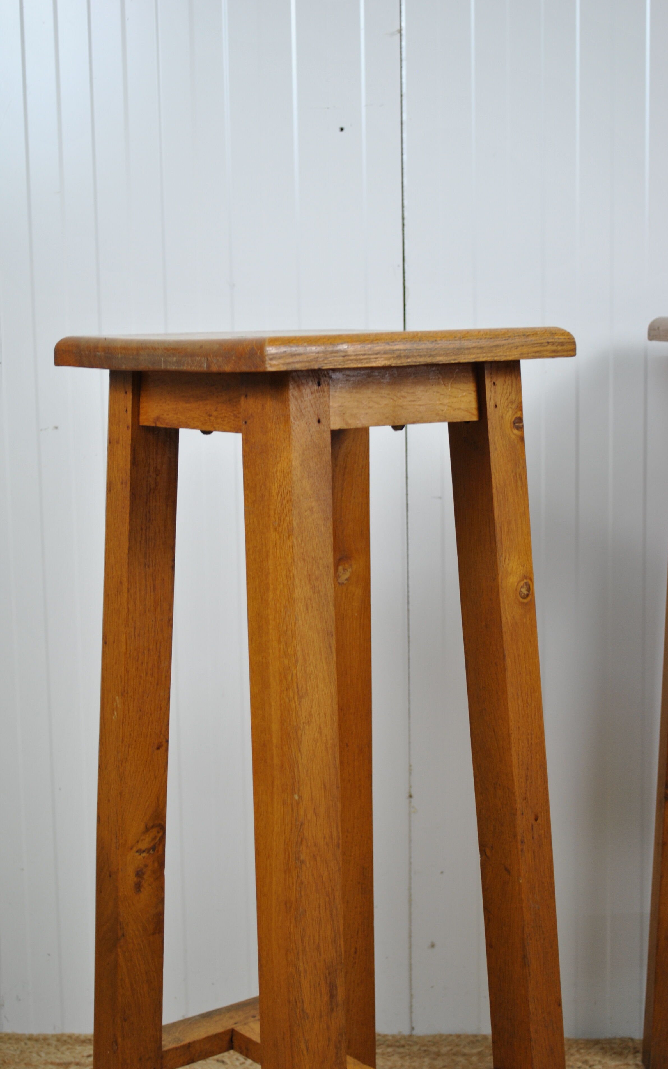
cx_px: 310
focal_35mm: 56
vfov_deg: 36.3
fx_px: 1631
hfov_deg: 23.1
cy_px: 528
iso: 200
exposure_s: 1/15
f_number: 5
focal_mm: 36
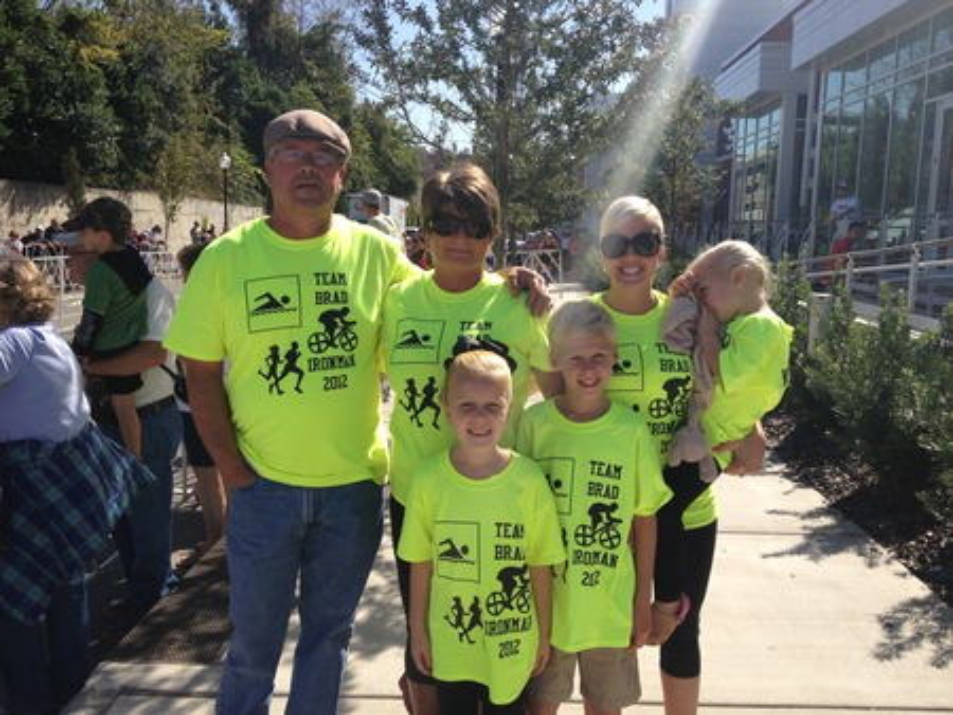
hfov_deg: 52.6
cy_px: 358
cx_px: 476
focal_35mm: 35
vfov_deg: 40.7
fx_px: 964
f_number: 2.4
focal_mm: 4.28
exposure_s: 1/1905
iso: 50
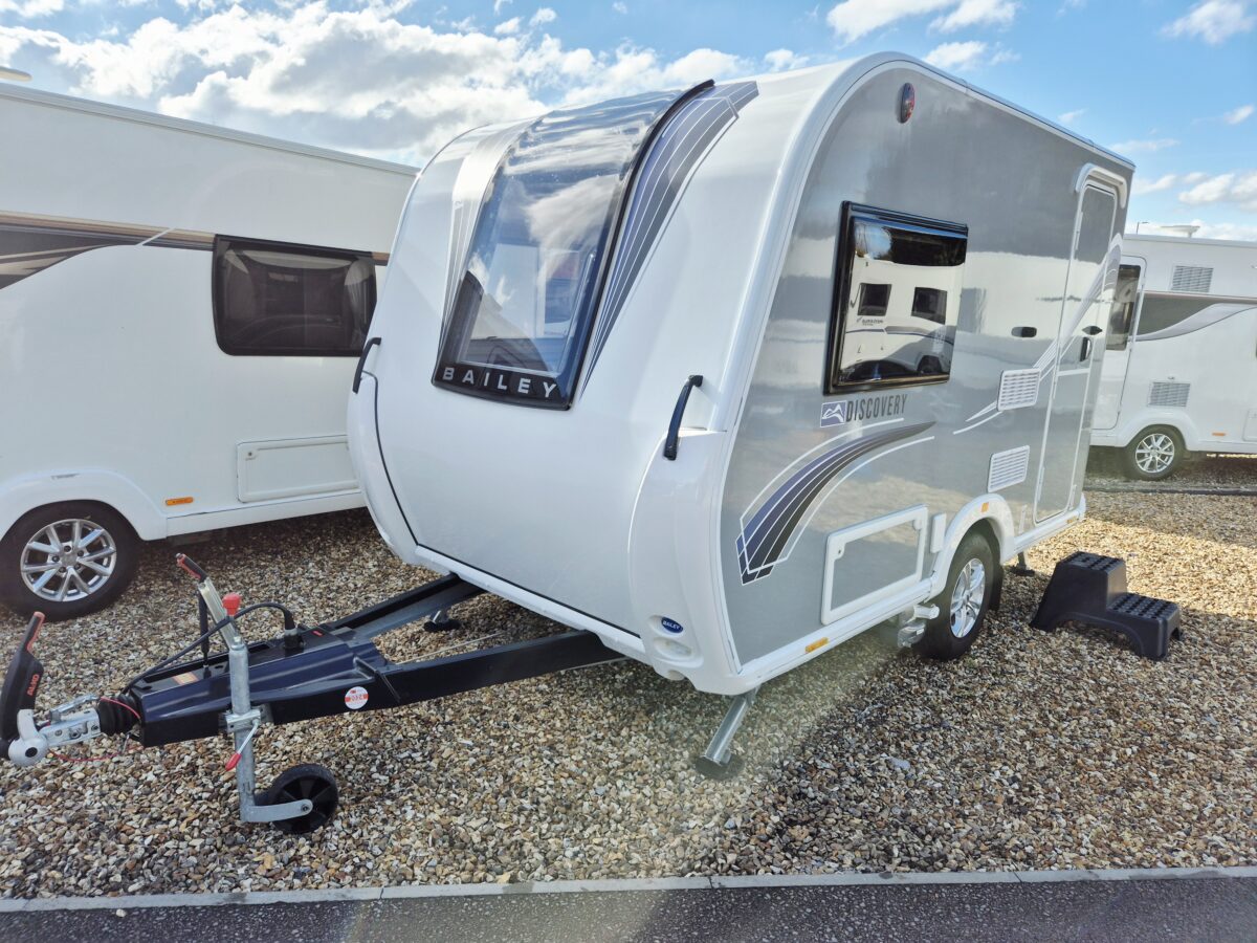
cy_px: 472
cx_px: 628
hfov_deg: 73.9
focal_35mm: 23
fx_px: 835
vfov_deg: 58.9
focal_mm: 5.4
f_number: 1.8
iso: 25
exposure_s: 1/3333
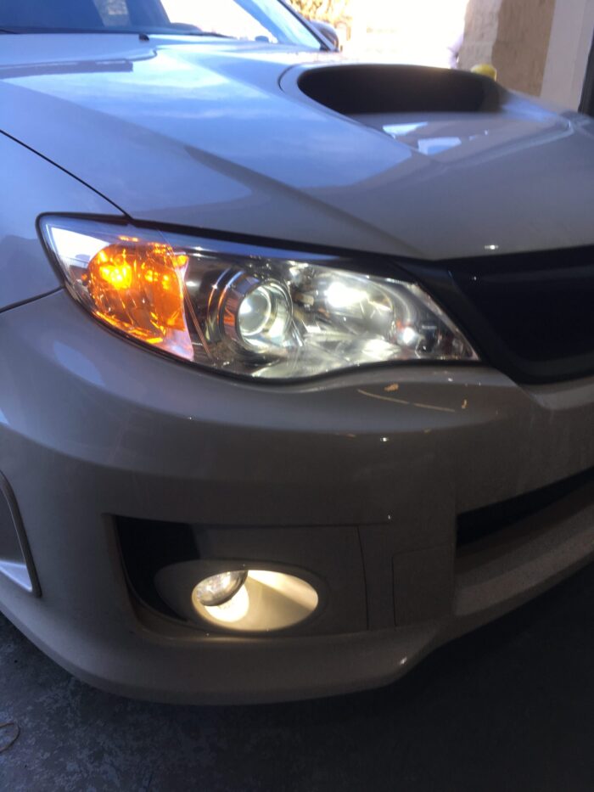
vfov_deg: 61.7
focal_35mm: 29
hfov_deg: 48.2
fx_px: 663
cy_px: 396
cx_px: 297
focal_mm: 4.15
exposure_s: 1/120
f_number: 2.2
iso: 25
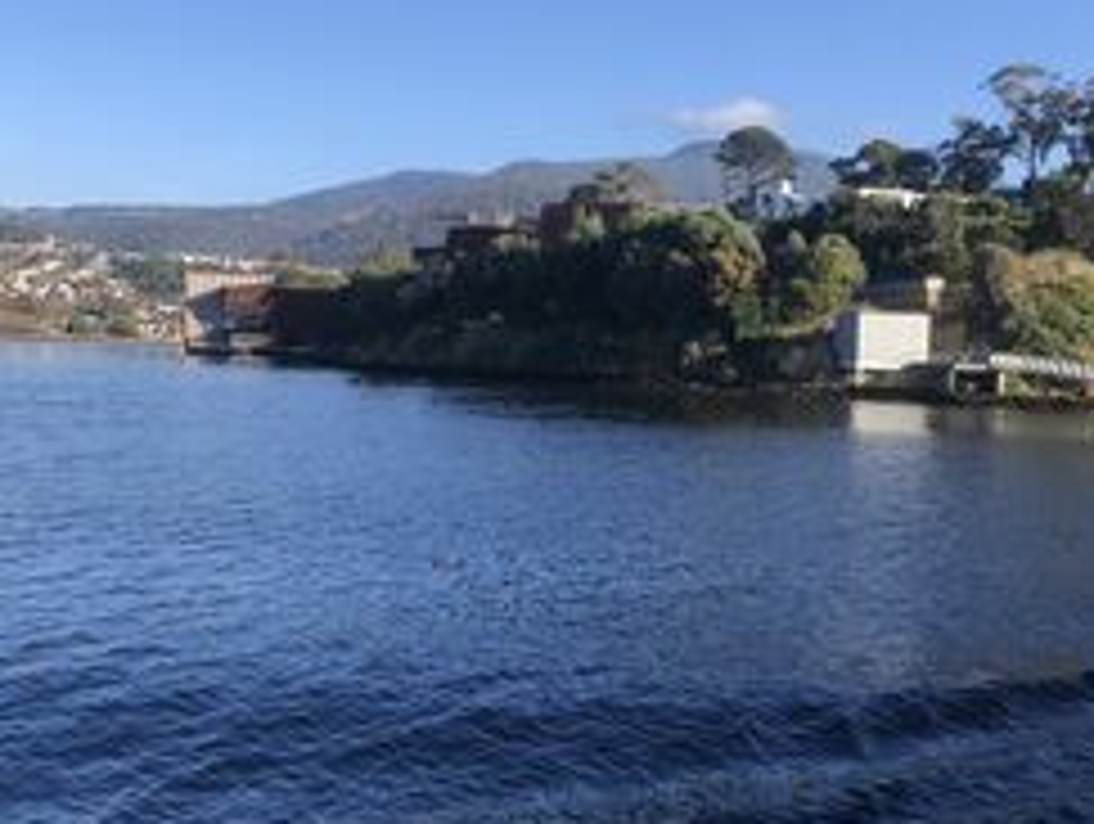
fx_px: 1456
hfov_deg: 41.1
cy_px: 369
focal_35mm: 46
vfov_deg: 31.6
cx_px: 468
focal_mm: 3.99
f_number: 1.8
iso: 20
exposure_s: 1/972
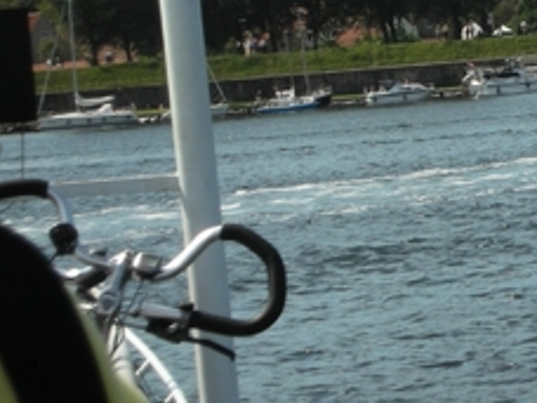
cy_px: 144
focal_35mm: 276
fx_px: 4282
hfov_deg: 7.1
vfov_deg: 5.4
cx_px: 641
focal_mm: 17.4
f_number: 5.4
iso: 50
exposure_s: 1/302
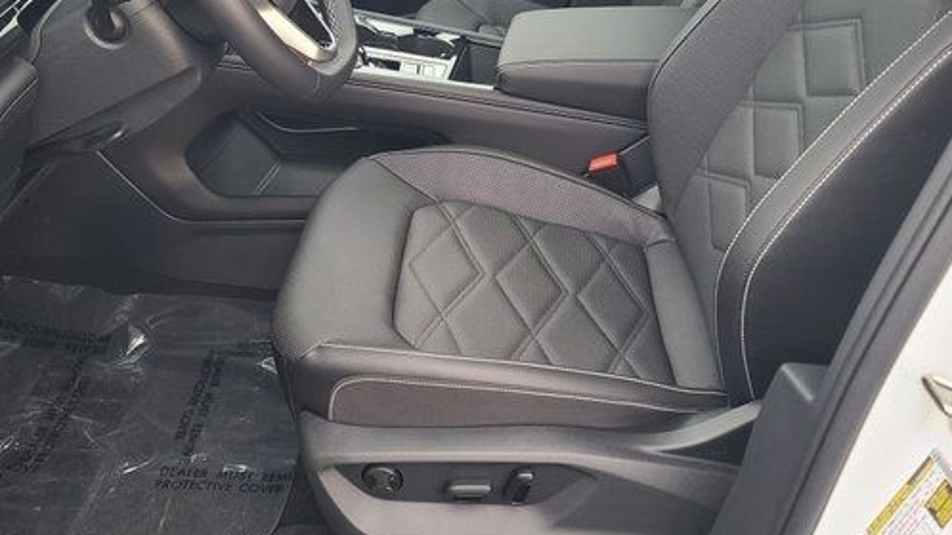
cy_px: 178
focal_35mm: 35
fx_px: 883
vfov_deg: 33.4
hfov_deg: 56.6
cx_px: 466
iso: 100
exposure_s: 1/60
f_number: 1.8
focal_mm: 7
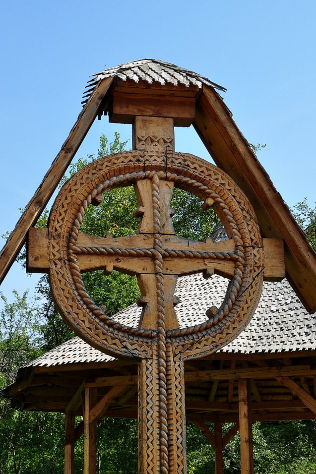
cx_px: 158
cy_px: 282
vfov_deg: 25.6
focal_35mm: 79
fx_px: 1040
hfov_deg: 17.3
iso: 400
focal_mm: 42
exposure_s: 1/200
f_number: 14
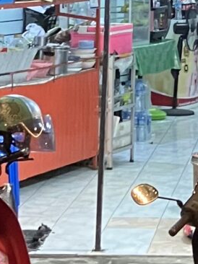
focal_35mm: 196
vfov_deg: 9.6
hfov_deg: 7.5
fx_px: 1497
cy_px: -215
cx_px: 212
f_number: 1.8
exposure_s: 1/33
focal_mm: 3.99
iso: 250
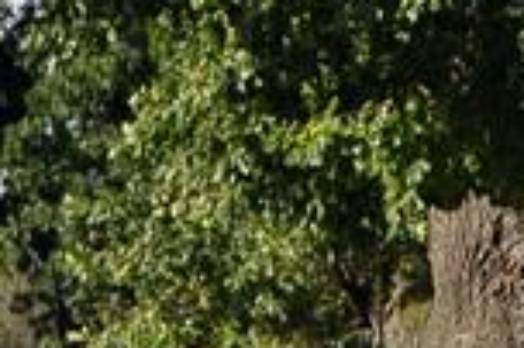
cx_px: 1396
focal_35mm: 588
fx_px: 8549
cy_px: 705
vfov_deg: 2.3
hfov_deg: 3.5
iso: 800
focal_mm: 70
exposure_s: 1/1000
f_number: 8
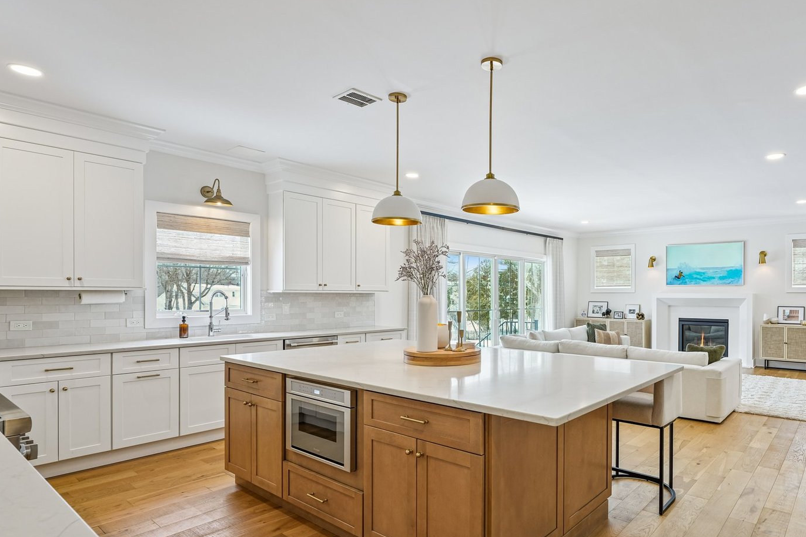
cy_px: 304
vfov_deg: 59.3
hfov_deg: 79.8
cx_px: 500
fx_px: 470
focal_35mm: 21
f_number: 8
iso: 400
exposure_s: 1/25
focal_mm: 16
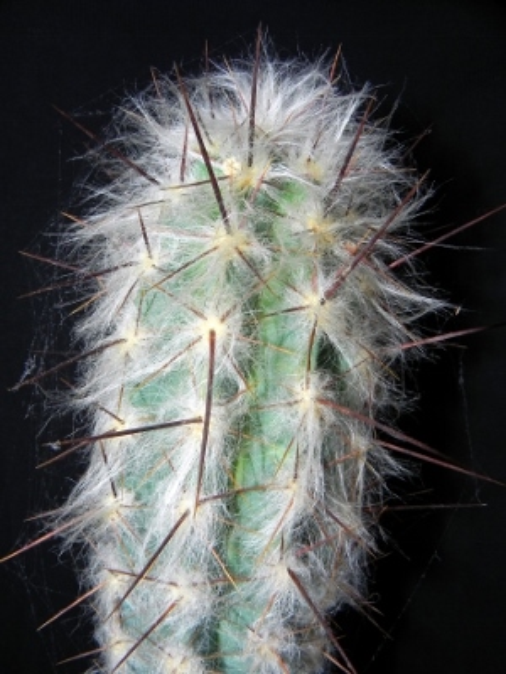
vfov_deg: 67.3
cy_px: 337
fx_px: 507
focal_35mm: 26
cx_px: 253
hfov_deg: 53.1
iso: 200
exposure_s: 1/30
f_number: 8
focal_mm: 4.6
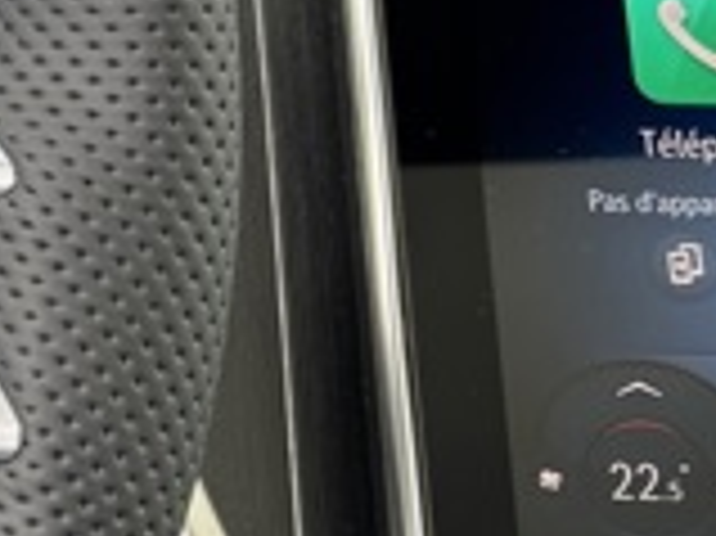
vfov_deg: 11.3
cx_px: -1072
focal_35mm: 131
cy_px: 90
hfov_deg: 11.8
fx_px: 2708
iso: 125
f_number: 1.6
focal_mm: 5.96
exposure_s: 1/101
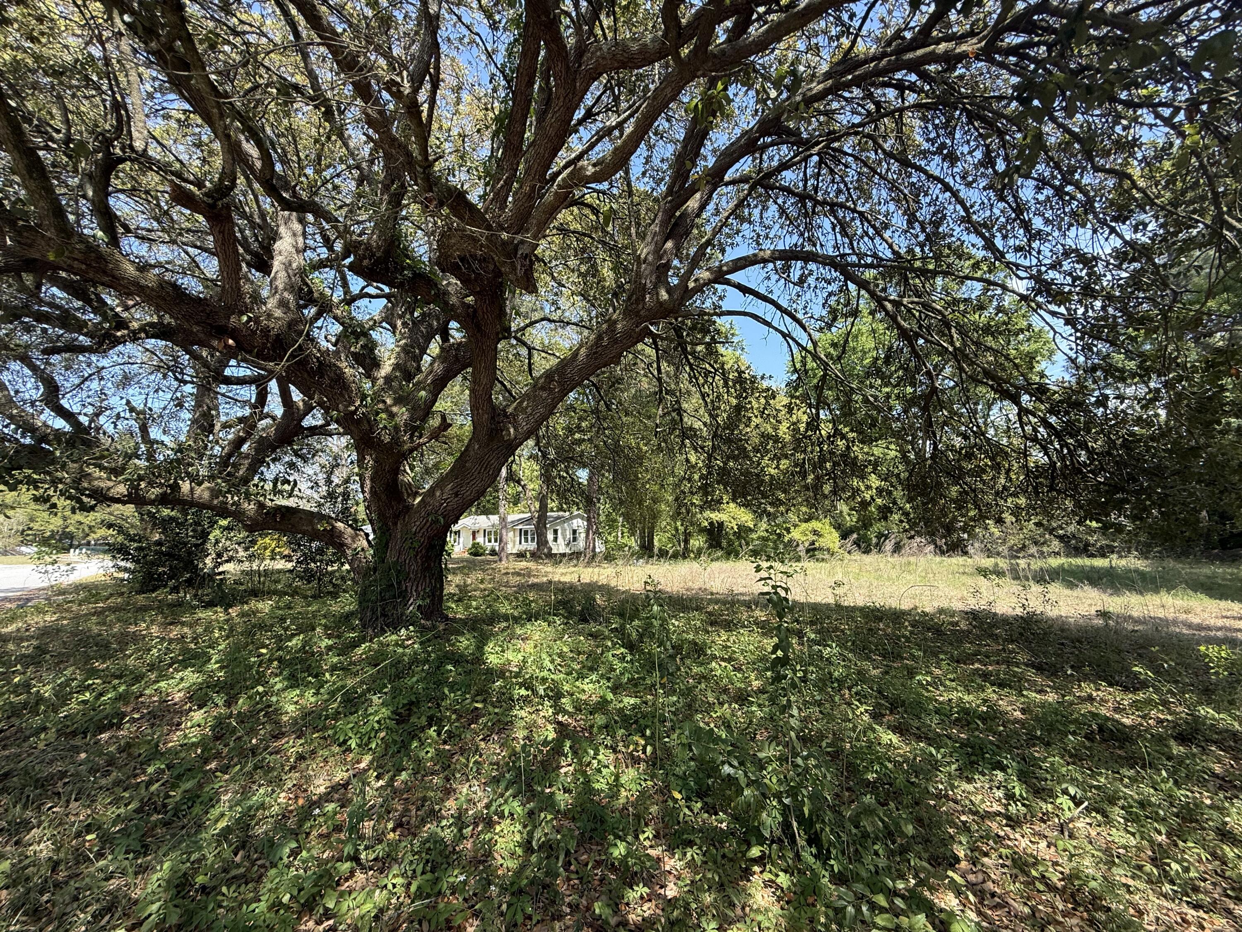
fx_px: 502
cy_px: 466
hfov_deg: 102.1
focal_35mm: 14
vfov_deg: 85.7
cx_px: 621
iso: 64
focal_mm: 2.22
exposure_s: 1/455
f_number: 2.2
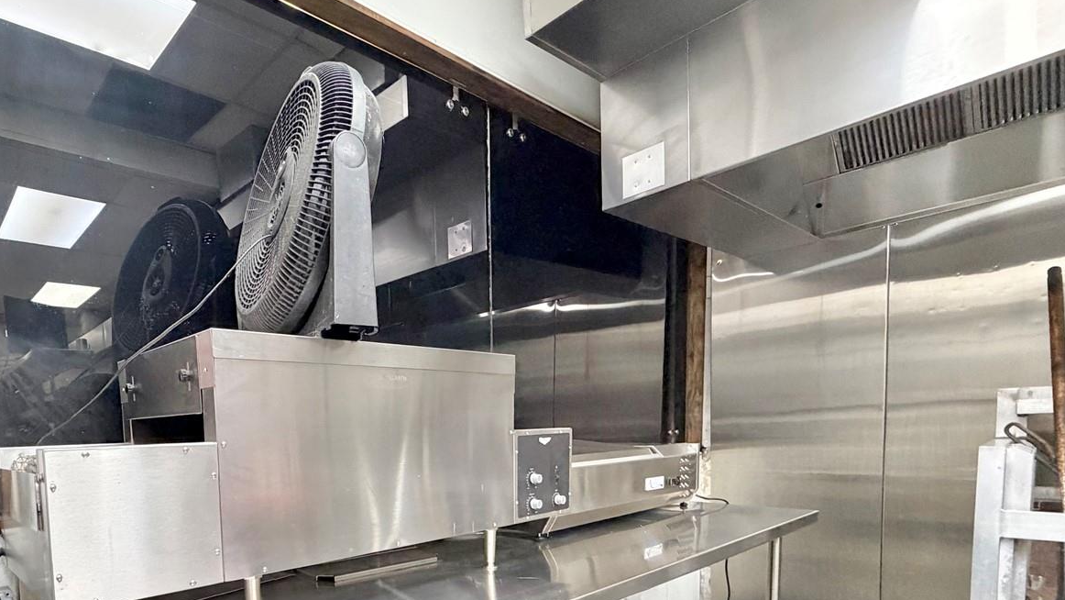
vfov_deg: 50.4
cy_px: 480
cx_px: 348
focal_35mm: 21
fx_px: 593
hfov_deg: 80.8
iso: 500
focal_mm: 2.22
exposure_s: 1/60
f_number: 2.2
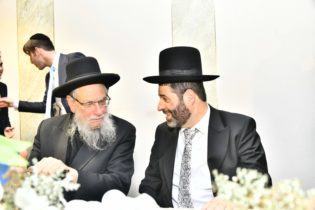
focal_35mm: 32
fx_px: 280
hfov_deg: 58.7
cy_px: 105
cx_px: 158
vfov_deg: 41.1
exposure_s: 1/125
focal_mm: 32
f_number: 5.6
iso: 1250
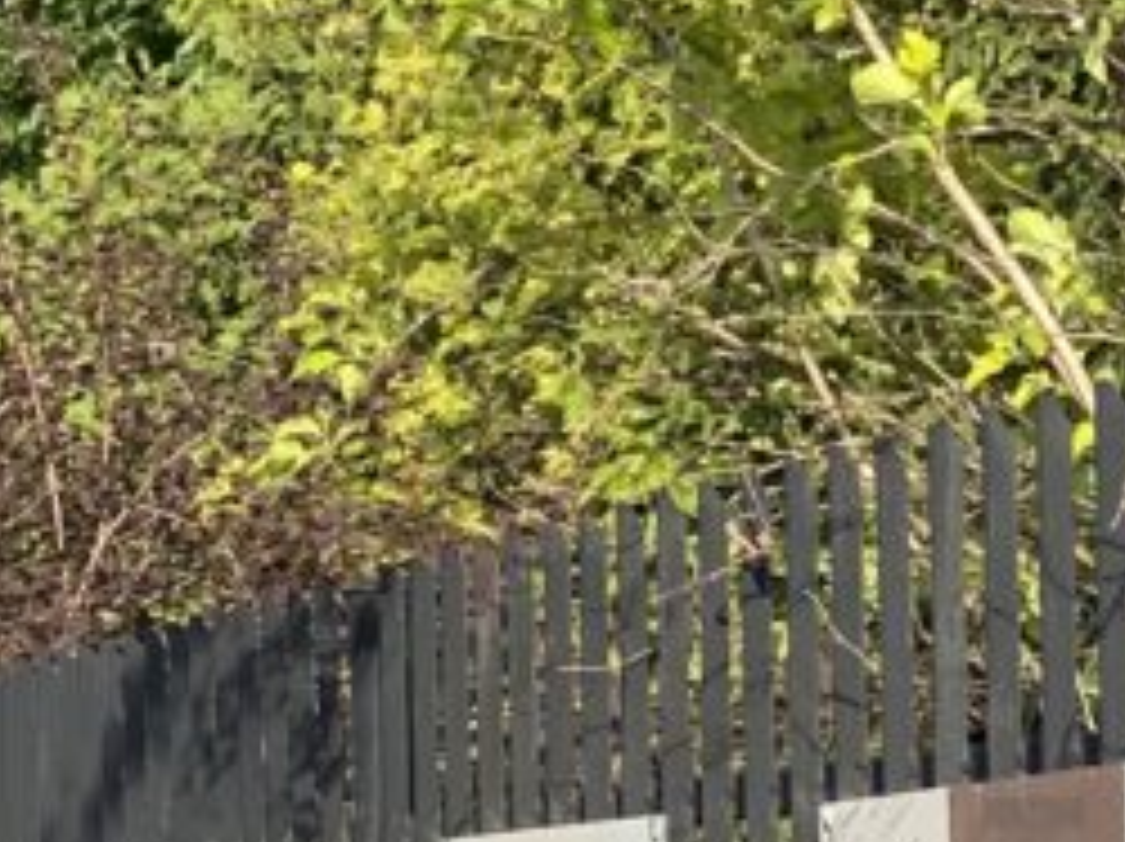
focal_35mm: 250
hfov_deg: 7.8
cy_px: 1603
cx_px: 1611
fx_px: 8117
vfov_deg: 5.8
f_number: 2
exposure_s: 1/448
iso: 20
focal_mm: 6
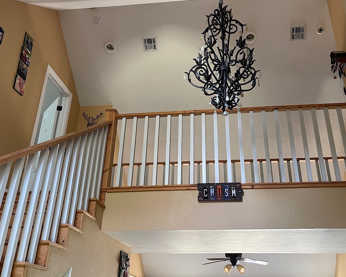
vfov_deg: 42.0
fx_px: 358
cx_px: 187
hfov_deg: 51.5
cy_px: 110
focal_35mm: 35
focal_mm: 5.1
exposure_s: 1/60
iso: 200
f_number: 1.6
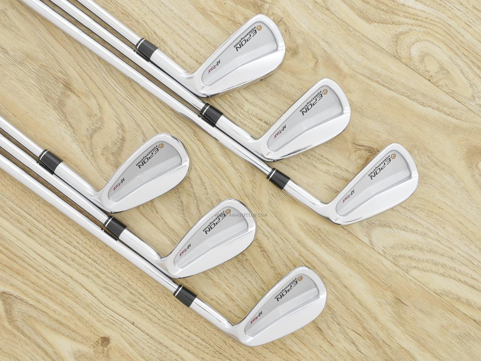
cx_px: 240
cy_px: 180
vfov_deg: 29.1
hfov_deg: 38.2
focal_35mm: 50
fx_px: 695
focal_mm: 25
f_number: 4.5
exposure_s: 1/50
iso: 1600
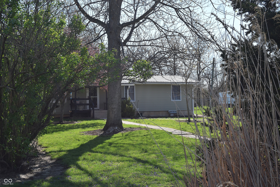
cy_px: 94
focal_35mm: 48
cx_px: 140
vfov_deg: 28.1
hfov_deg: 41.1
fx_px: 373
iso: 200
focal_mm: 32
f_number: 9
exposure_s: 1/320
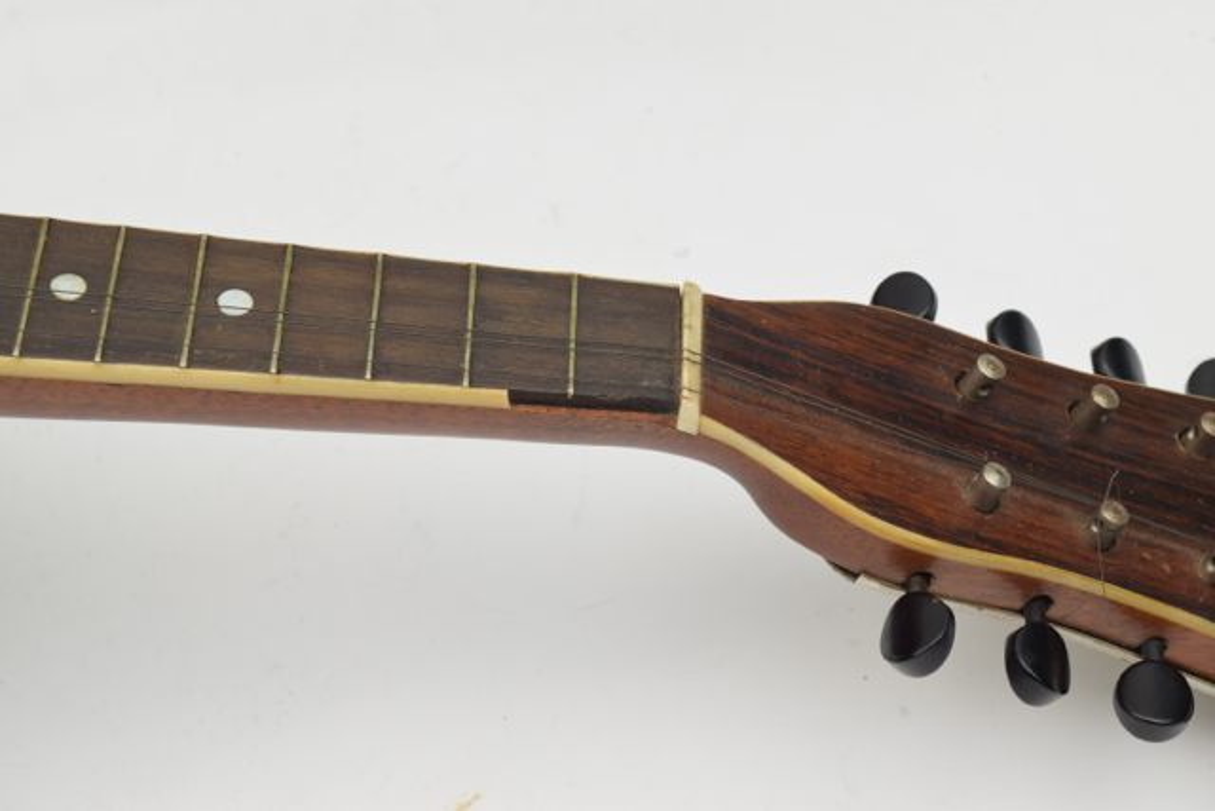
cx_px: 608
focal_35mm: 82
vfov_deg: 16.6
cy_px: 406
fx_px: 2785
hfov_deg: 24.6
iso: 100
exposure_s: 1/125
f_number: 9
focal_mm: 55
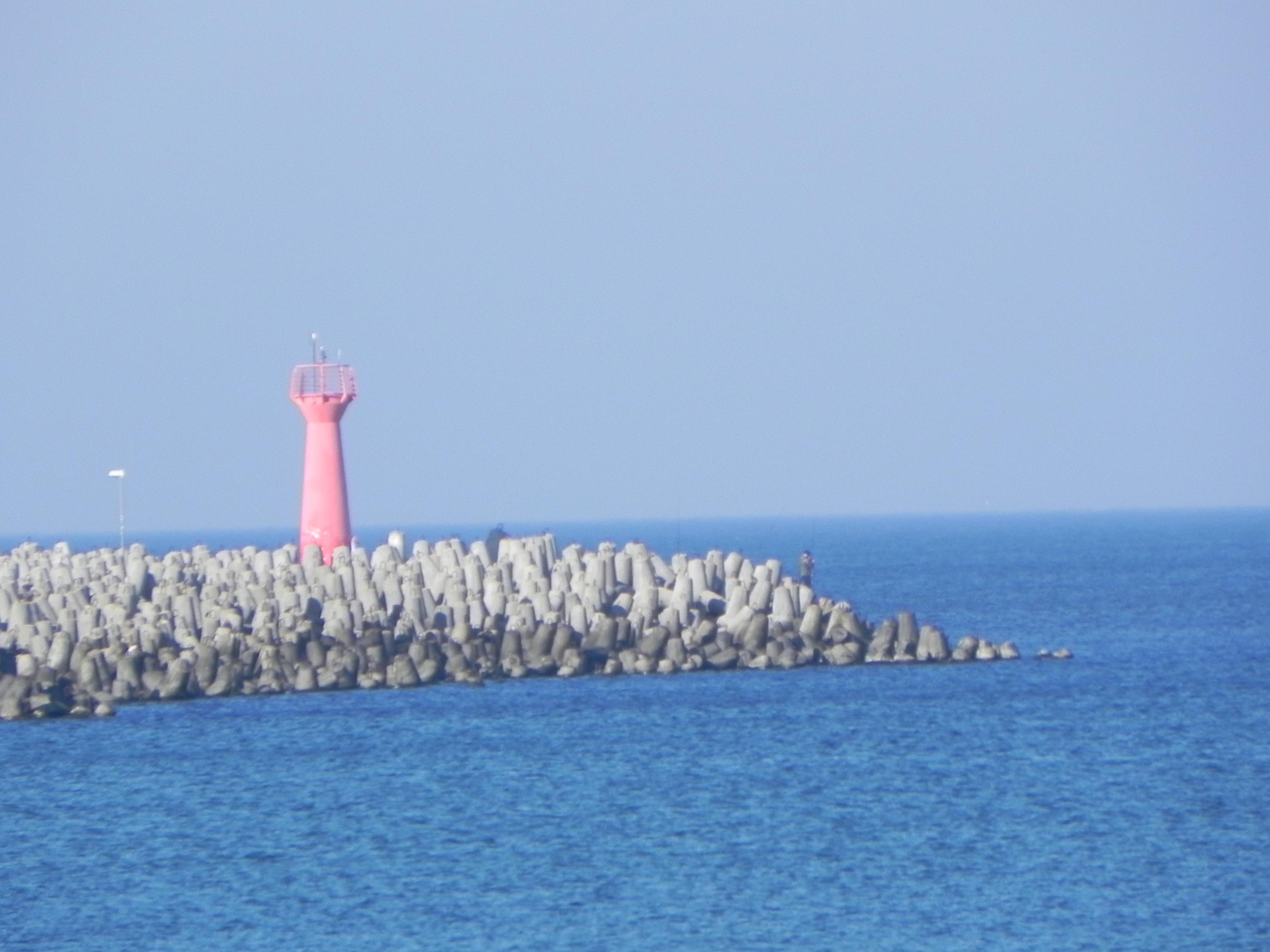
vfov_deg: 2.7
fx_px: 20180
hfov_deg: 3.6
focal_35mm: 550
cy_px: 476
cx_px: 635
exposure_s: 1/438
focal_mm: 97.8
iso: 160
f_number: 6.3
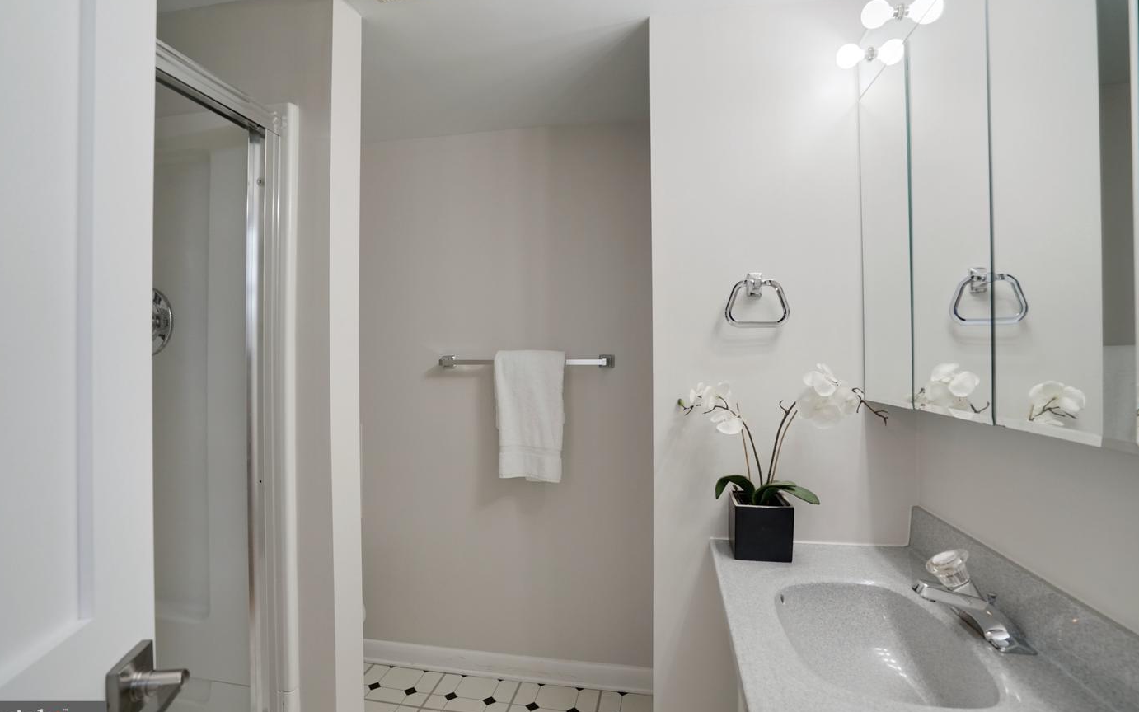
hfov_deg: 94.4
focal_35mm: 17
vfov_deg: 68.0
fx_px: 528
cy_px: 347
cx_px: 571
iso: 1250
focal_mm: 16
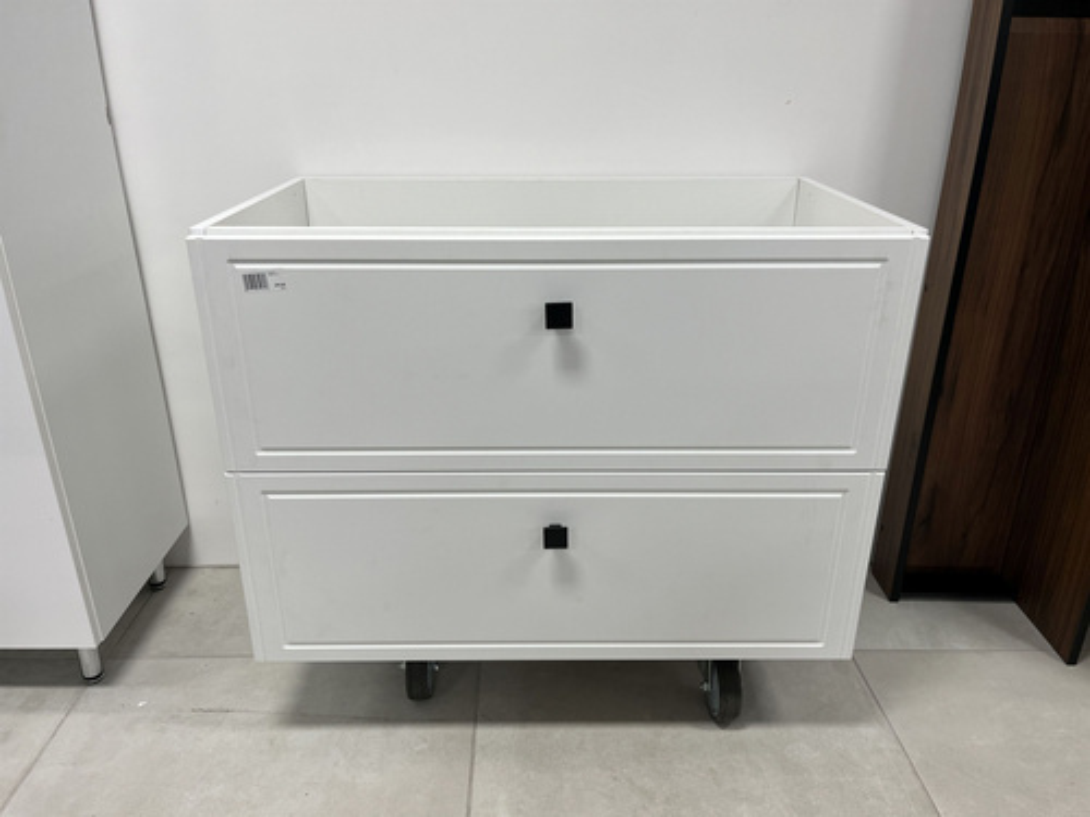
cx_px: 545
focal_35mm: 26
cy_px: 408
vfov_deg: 53.1
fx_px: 819
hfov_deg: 67.3
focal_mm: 5.1
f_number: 1.6
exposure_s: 1/100
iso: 50
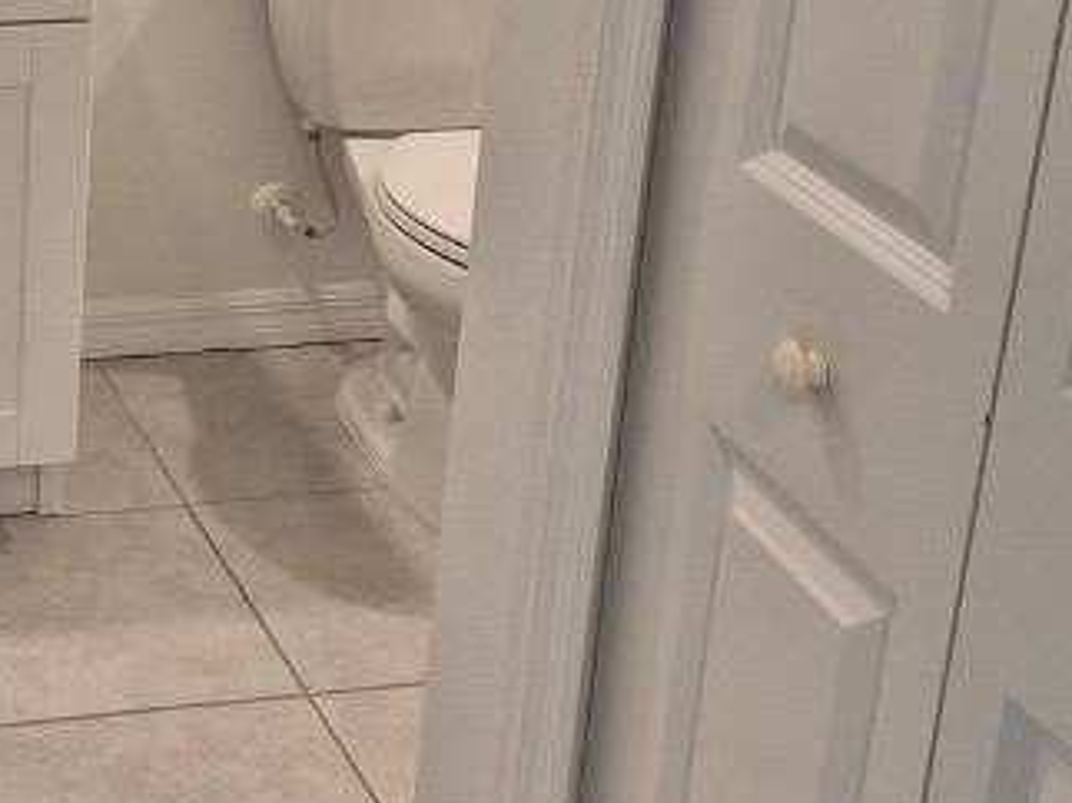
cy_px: 103
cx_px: -37
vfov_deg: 19.8
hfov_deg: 25.2
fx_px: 2260
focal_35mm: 73
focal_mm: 5.4
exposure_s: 1/120
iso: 160
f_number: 1.8
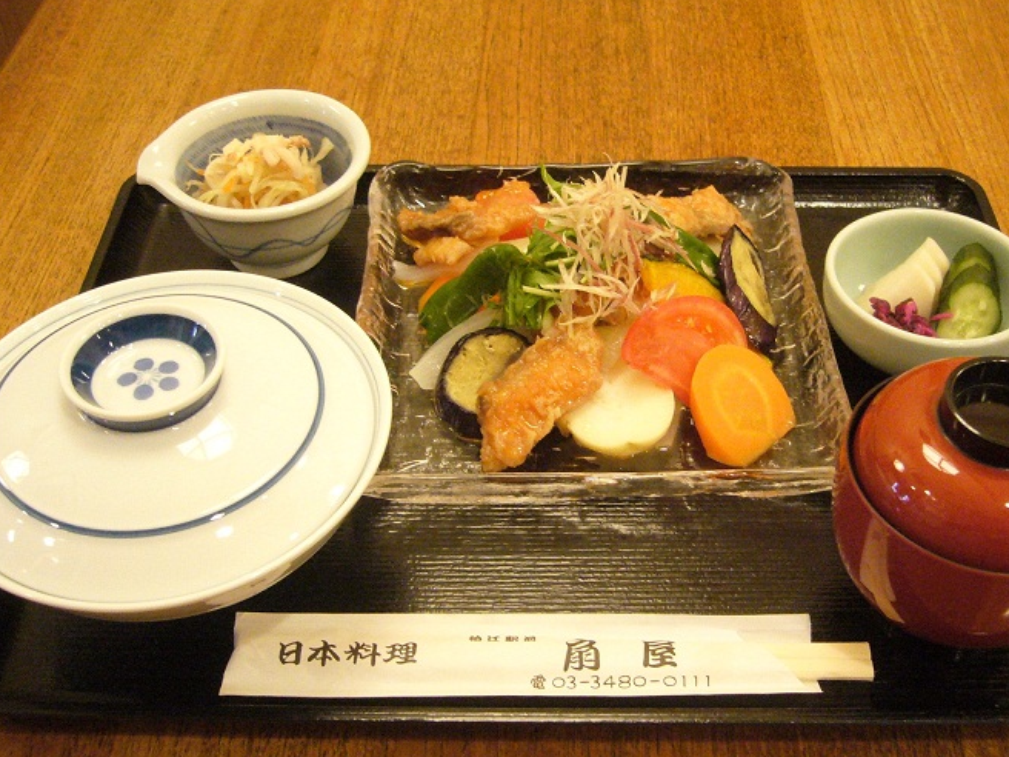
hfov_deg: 45.8
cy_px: 397
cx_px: 526
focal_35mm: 41
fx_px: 1195
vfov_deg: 35.1
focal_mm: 5.8
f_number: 2.8
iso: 400
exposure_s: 1/13
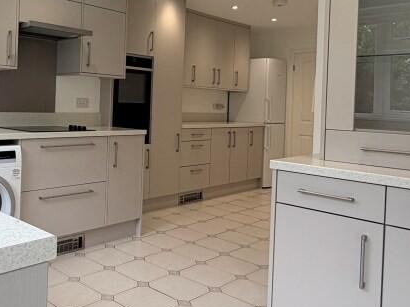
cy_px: 104
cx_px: 78
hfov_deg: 49.4
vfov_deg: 40.2
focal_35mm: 35
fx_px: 414
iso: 50
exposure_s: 1/100
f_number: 2.2
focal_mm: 2.22
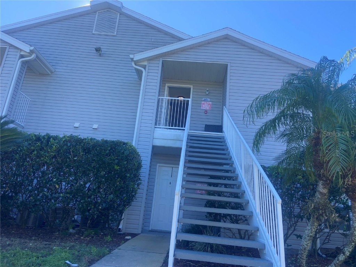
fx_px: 267
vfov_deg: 53.1
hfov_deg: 67.3
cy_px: 134
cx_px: 178
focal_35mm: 26
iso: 32
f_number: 1.8
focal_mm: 4.25
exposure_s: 1/554
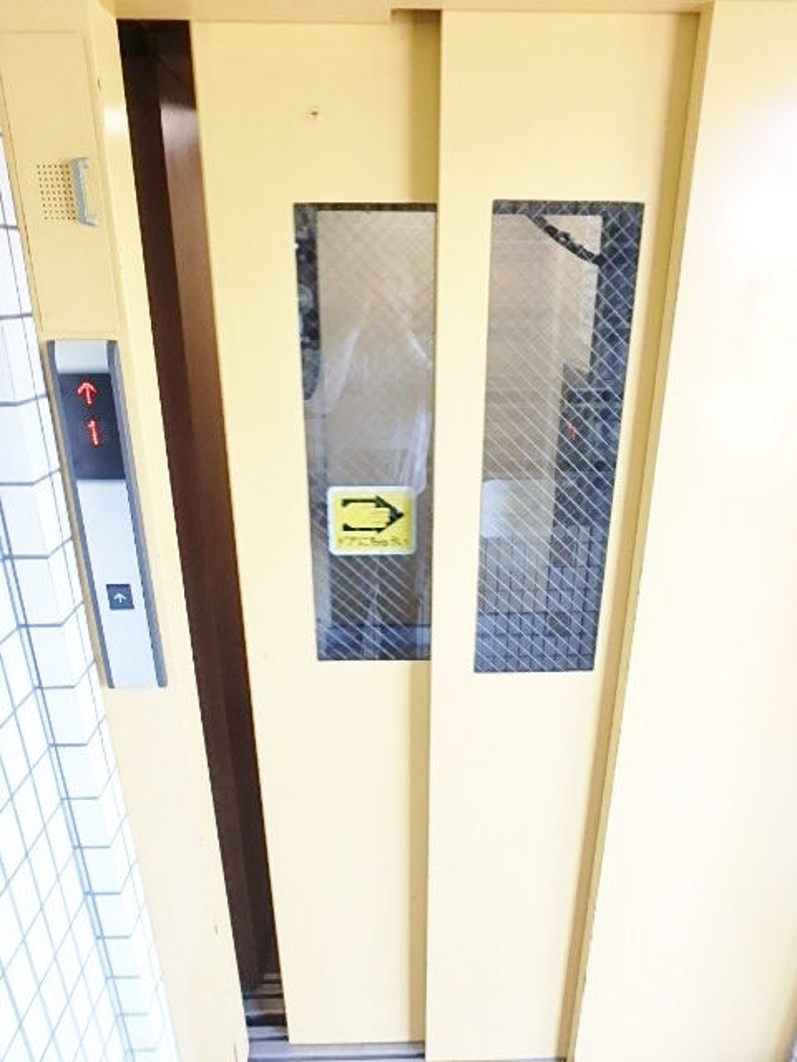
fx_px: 645
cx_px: 398
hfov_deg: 63.4
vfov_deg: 79.0
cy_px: 531
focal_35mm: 21
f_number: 3.5
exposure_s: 1/30
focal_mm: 3.7
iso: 320
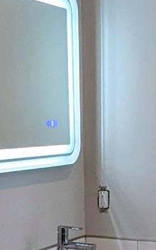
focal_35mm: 91
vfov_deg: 21.0
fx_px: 619
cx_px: 111
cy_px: 312
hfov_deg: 14.3
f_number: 2.2
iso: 42
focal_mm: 1.95
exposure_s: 1/120
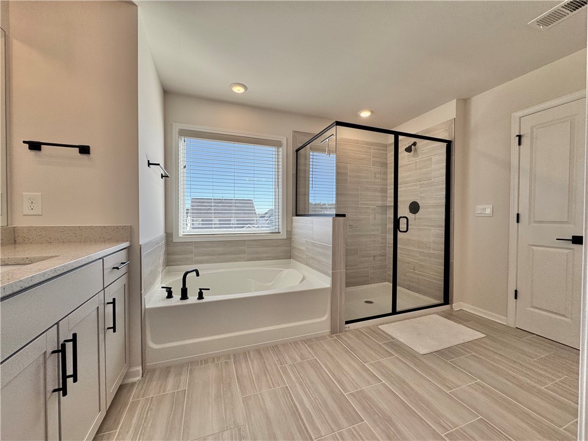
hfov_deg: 102.1
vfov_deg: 85.7
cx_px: 294
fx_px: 238
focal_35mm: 14
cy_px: 220
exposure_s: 1/322
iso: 40
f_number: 2.2
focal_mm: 2.22
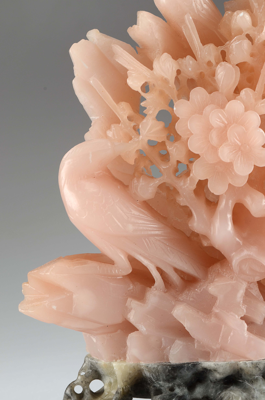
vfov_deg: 27.0
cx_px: 132
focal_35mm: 75
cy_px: 200
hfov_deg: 18.1
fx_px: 832
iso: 100
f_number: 14
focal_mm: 50
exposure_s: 1/80
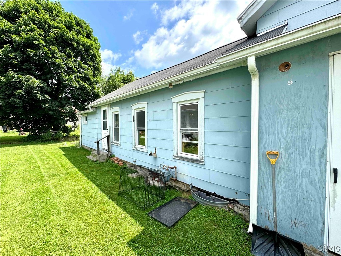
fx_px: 138
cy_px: 128
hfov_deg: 102.1
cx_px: 170
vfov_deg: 85.7
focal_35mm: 14
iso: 40
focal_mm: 2.22
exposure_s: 1/932
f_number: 2.2
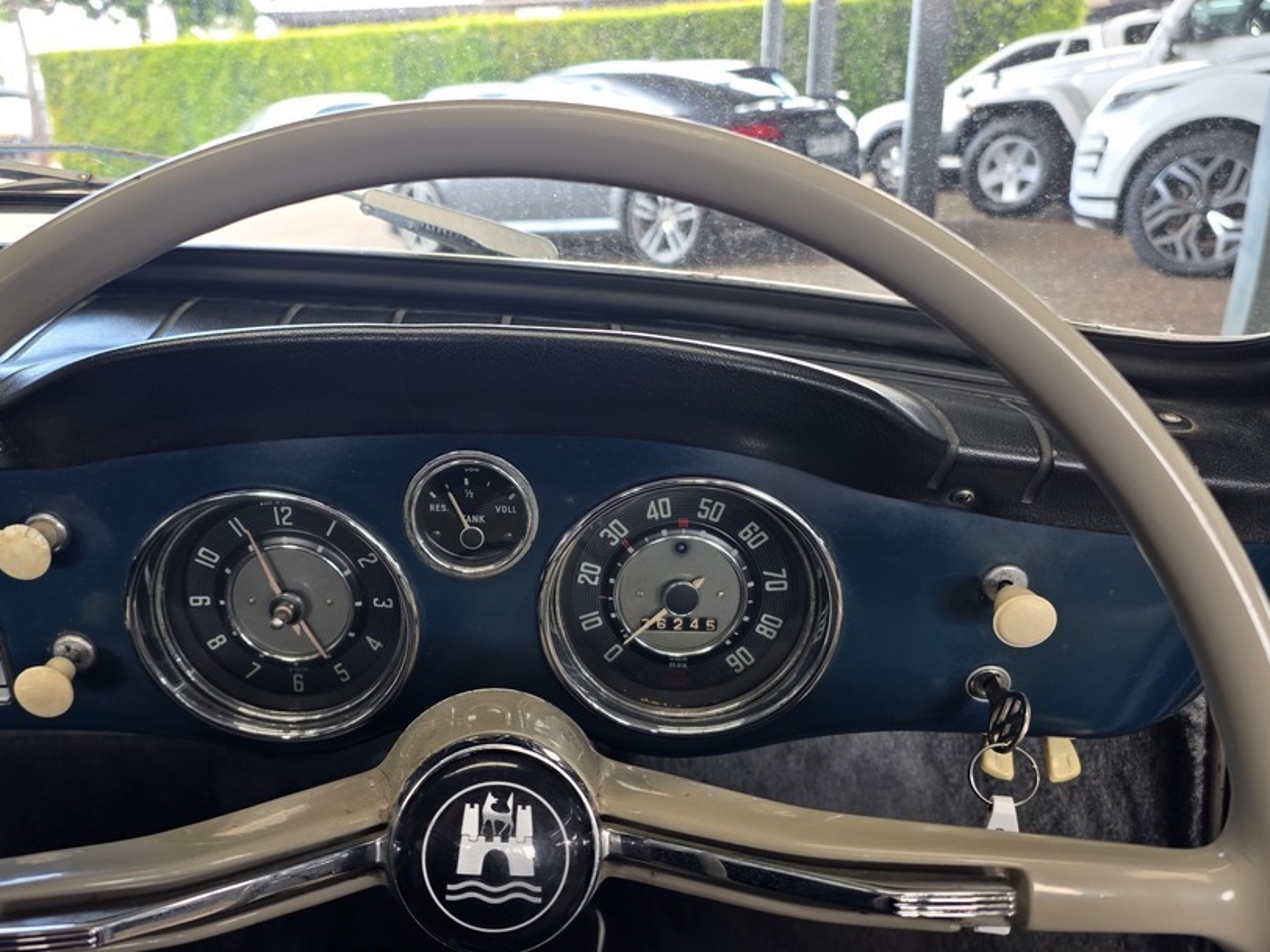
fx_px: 1064
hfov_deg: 61.3
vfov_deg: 48.1
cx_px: 527
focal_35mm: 29
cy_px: 530
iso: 100
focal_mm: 6.25
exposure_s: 1/180
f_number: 1.7
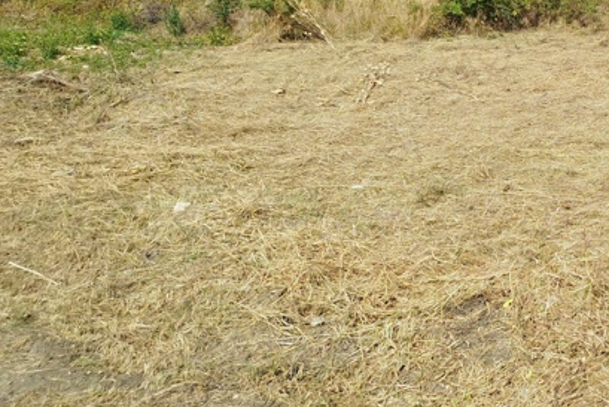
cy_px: 42
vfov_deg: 21.8
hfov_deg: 28.9
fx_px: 1032
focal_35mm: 61
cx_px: 715
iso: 50
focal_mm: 5.89
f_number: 1.89
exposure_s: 1/710
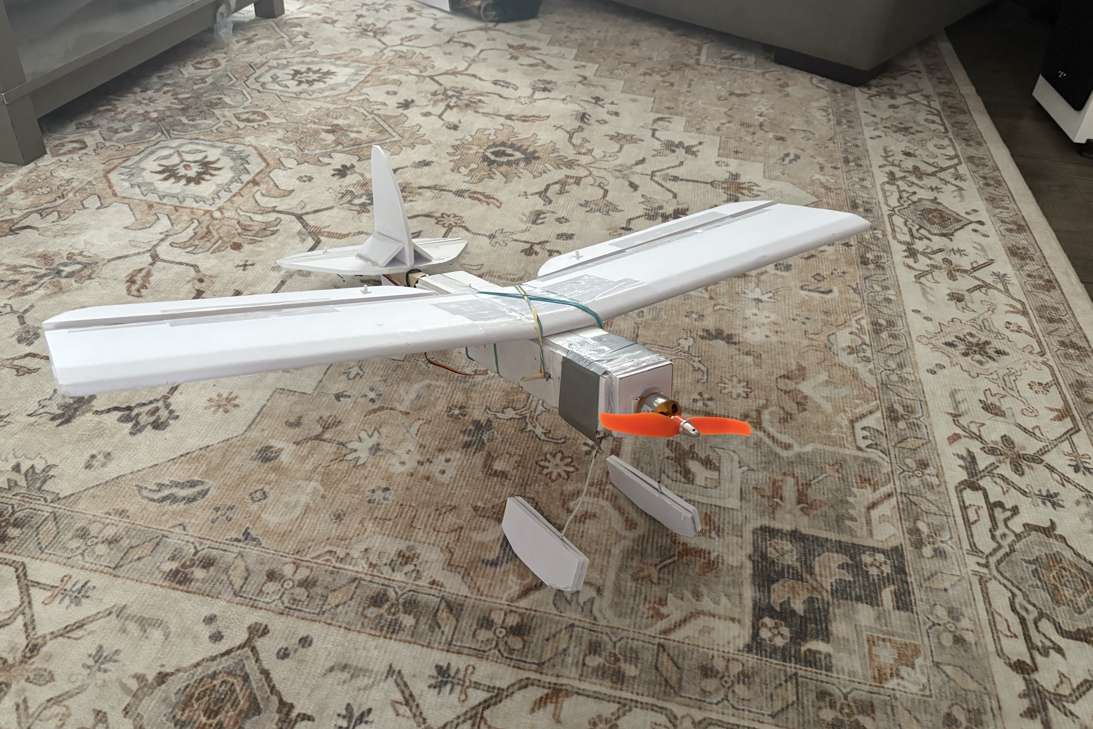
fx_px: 850
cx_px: 530
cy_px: 362
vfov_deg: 46.4
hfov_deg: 65.5
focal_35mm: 28
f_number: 1.6
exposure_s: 1/40
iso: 400
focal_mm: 5.96
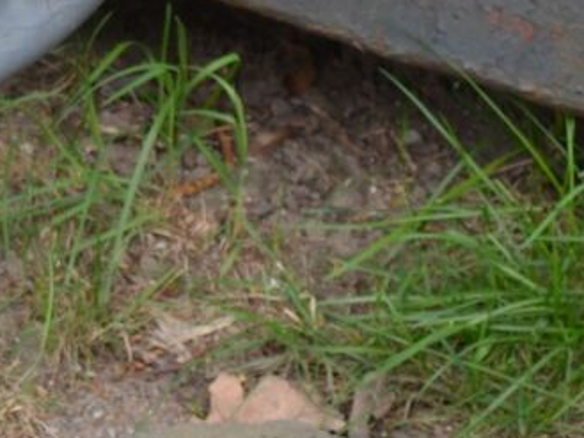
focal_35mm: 308
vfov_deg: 4.8
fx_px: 5196
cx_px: -547
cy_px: -105
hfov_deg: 6.3
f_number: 5.6
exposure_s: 1/125
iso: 220
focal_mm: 55
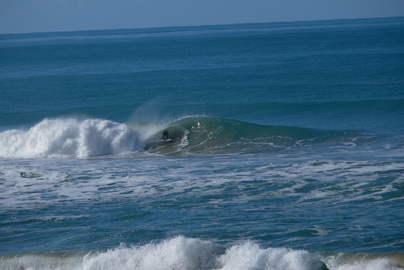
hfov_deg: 5.9
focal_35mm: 347
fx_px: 3895
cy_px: 135
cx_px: 201
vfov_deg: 4.0
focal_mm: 230
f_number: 6.7
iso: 250
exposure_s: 1/1600
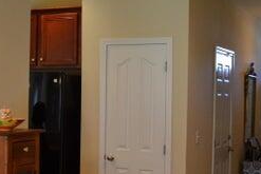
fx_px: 573
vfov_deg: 17.3
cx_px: 38
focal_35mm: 79
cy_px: 93
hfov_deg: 25.1
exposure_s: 1/60
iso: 560
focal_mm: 18
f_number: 4
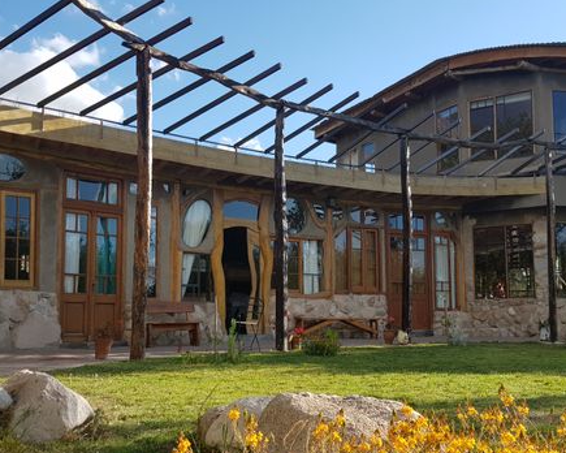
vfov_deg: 41.9
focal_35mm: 35
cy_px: 285
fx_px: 586
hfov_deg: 51.5
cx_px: 306
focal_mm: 4.2
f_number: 1.7
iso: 40
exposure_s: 1/1004
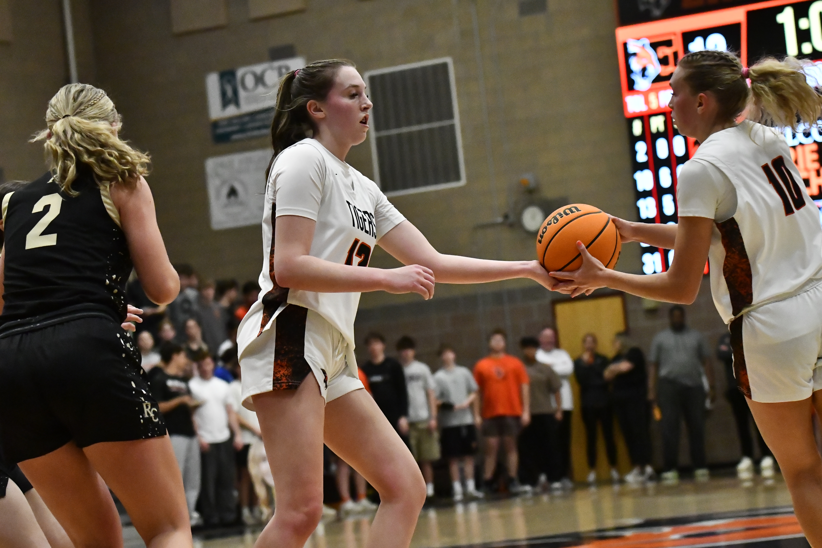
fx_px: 2945
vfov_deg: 10.6
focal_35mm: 129
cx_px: 411
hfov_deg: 15.9
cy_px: 274
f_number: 4
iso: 10000
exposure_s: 1/1000
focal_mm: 86
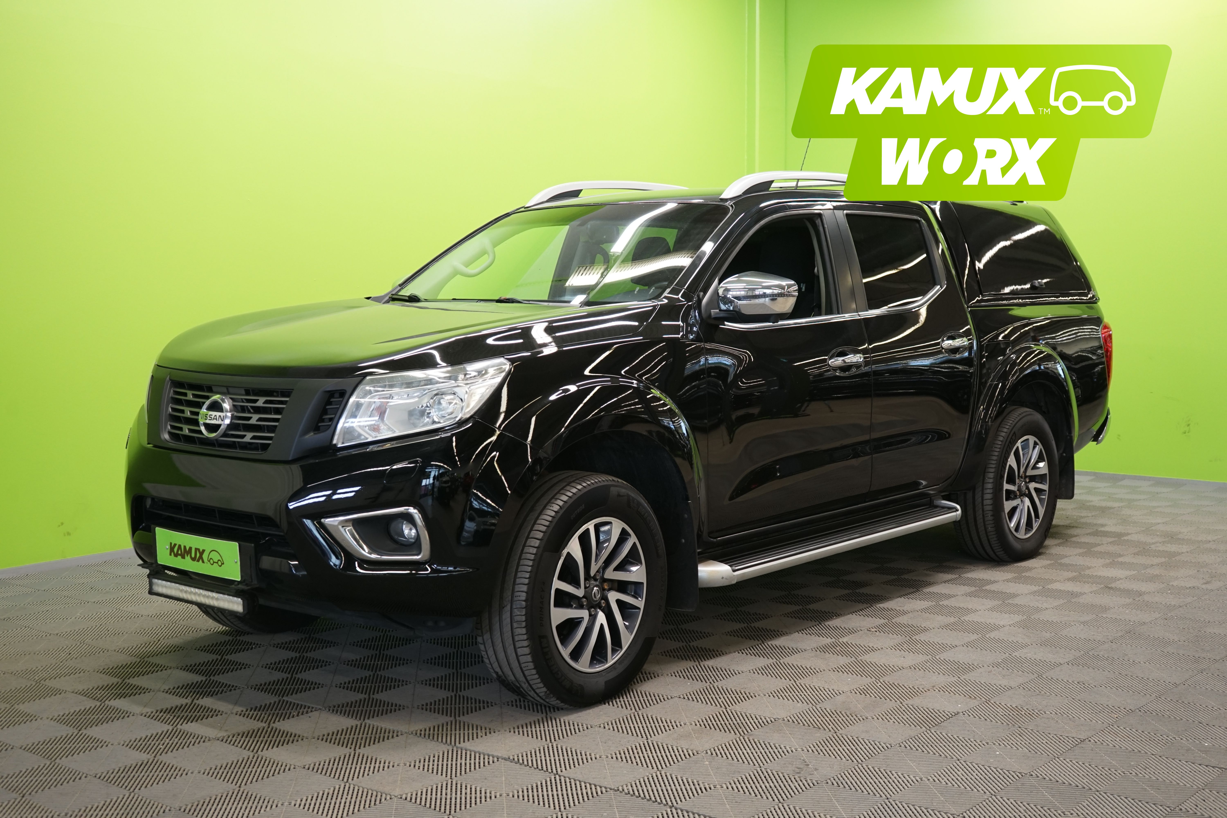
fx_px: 1397
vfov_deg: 32.6
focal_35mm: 41
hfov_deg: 47.4
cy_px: 409
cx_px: 614
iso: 800
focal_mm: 41
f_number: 5.6
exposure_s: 1/30
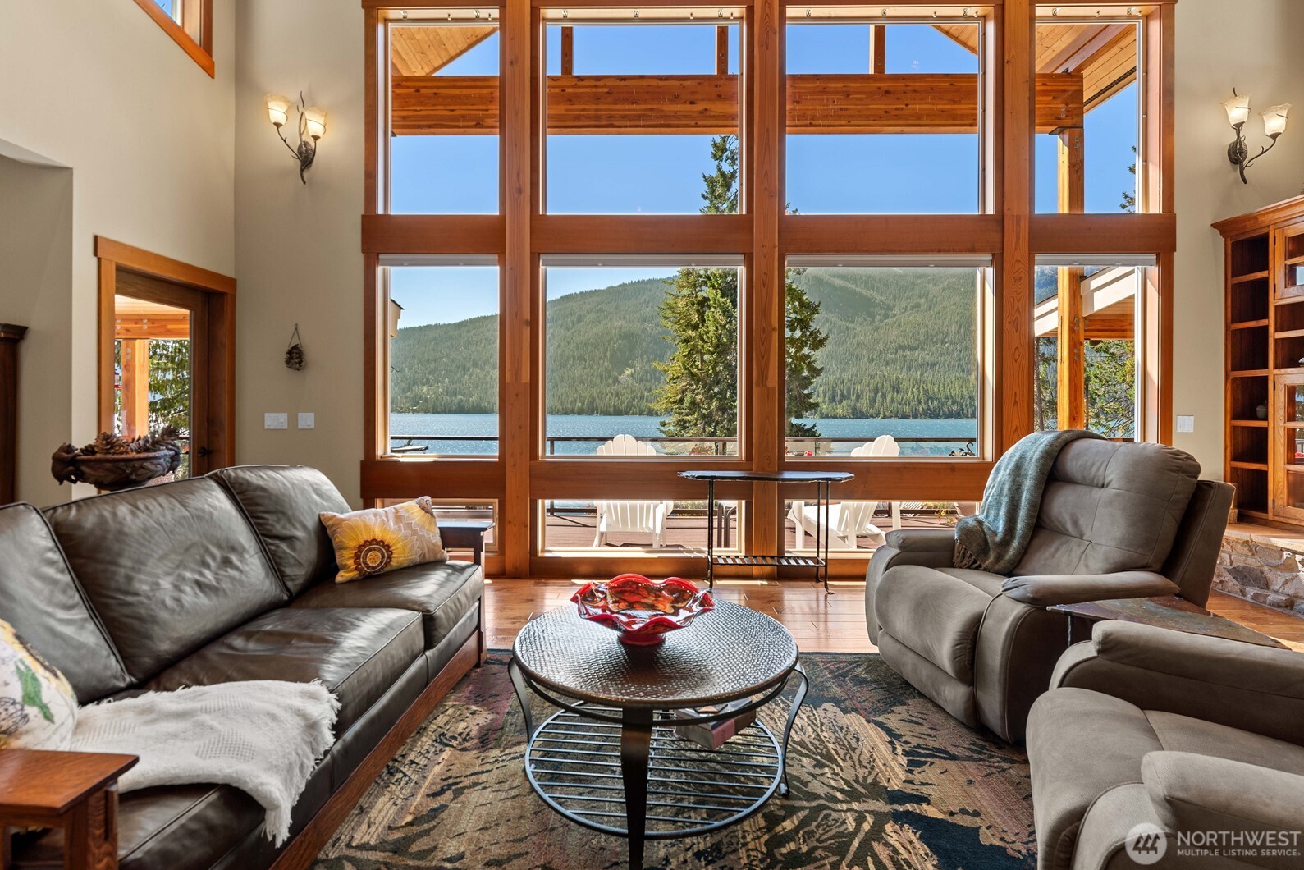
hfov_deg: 96.7
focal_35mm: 16
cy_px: 411
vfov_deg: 73.7
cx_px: 630
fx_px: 580
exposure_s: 1/15
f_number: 8
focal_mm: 15
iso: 200
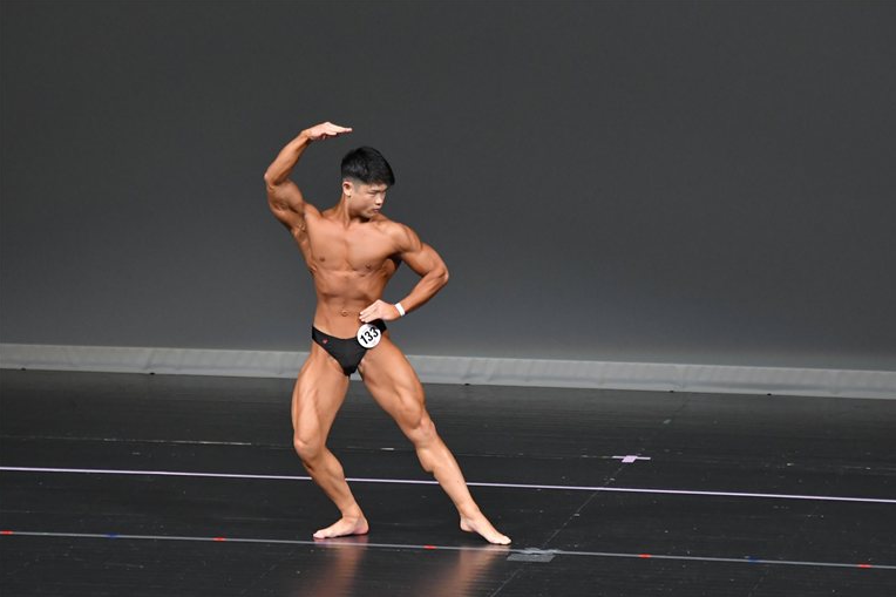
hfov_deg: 7.1
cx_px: 452
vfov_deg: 4.8
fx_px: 7191
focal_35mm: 289
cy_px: 300
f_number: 5.6
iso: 4000
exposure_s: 1/400
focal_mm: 190
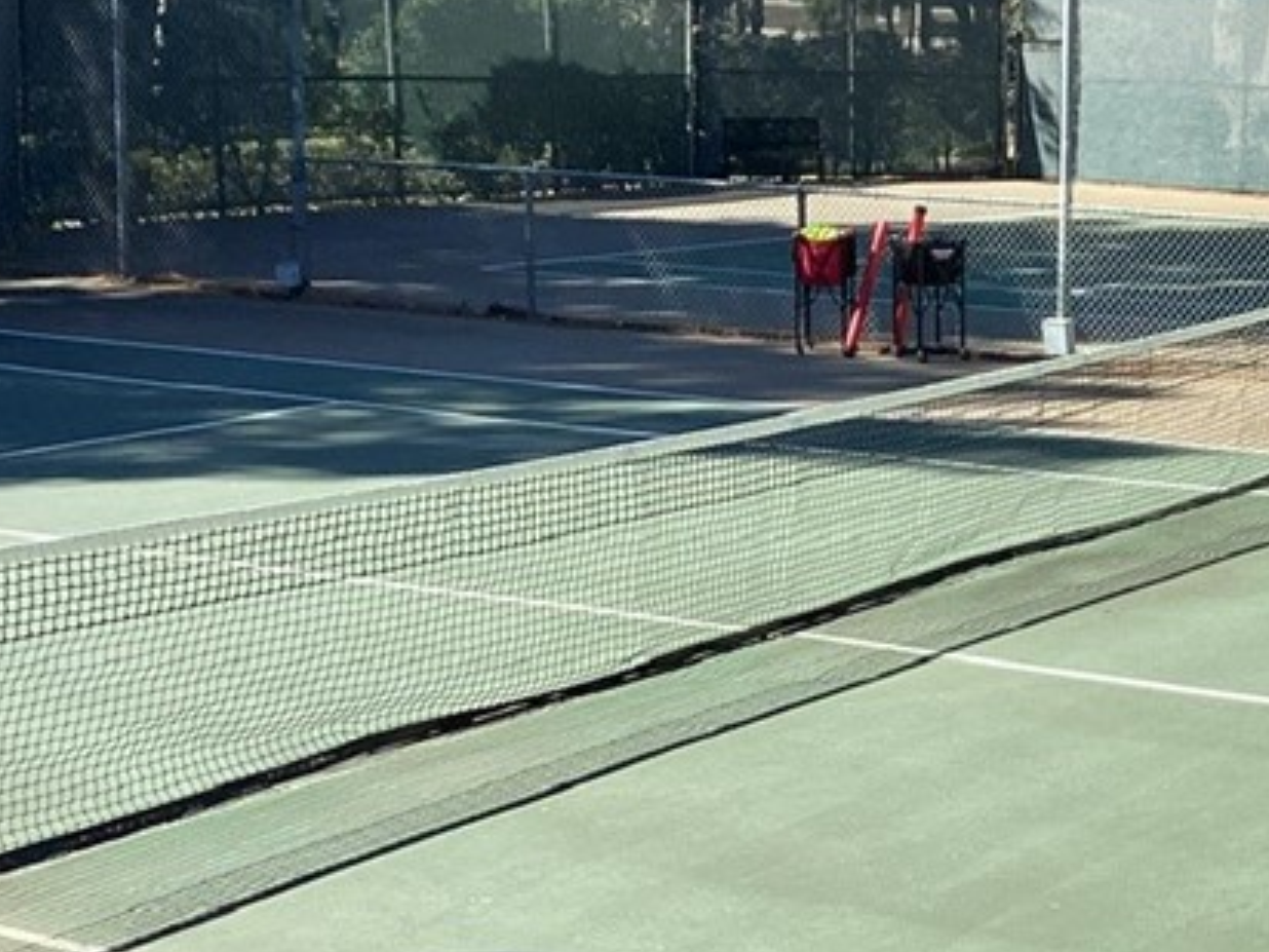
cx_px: 1429
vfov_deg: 19.1
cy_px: 370
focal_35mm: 77
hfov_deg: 23.6
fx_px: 2823
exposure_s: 1/622
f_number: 2.4
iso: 25
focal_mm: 3.3
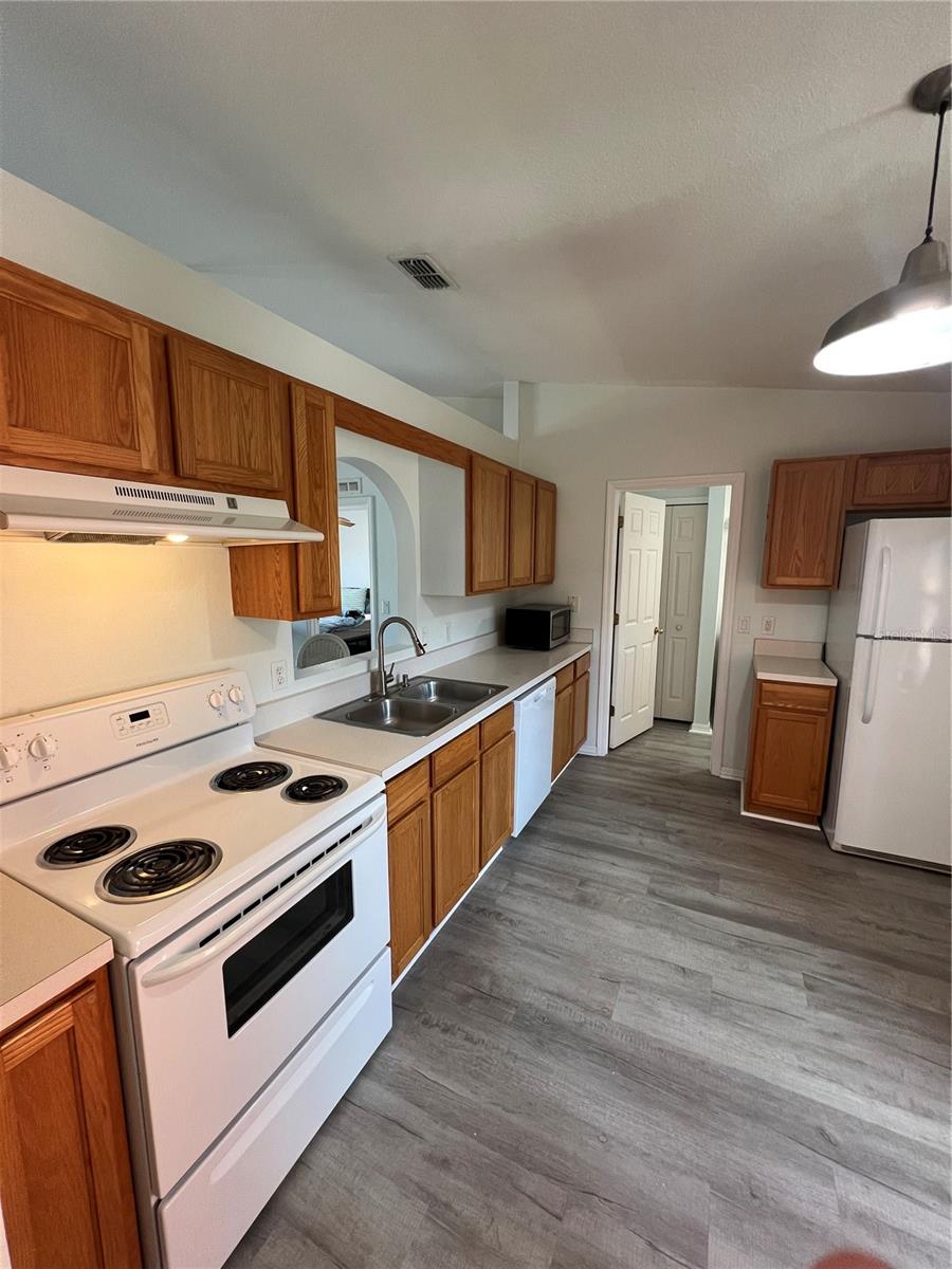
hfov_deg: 89.9
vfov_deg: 106.2
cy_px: 634
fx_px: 477
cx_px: 476
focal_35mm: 13
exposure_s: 1/120
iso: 200
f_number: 1.8
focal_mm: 1.57
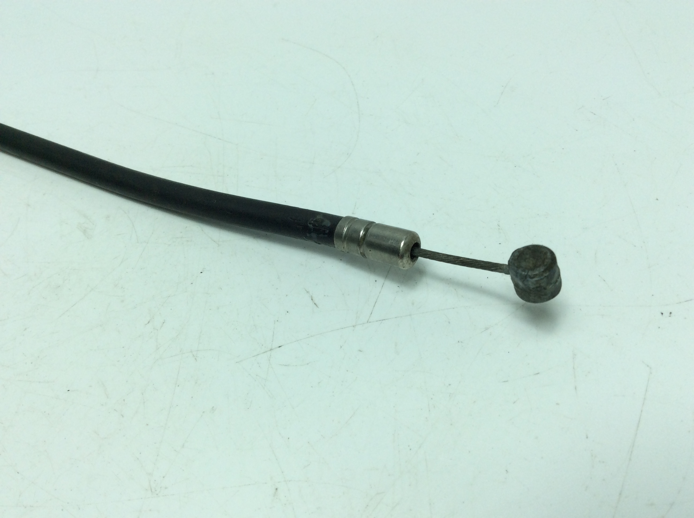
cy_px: 259
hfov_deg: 56.9
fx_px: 641
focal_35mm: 32
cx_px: 347
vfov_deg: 44.1
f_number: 2.4
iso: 32
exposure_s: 1/697
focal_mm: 3.3
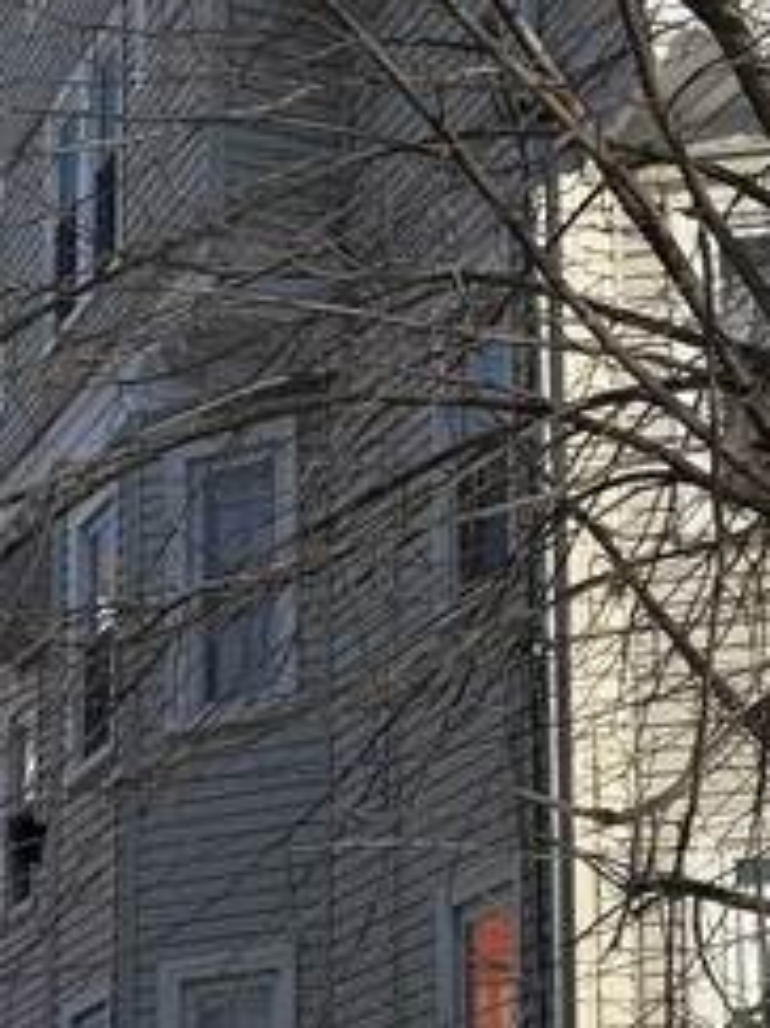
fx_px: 2998
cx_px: 935
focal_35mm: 101
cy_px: 770
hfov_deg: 14.2
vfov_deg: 19.3
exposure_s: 1/7353
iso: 80
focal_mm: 6.76
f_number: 1.78
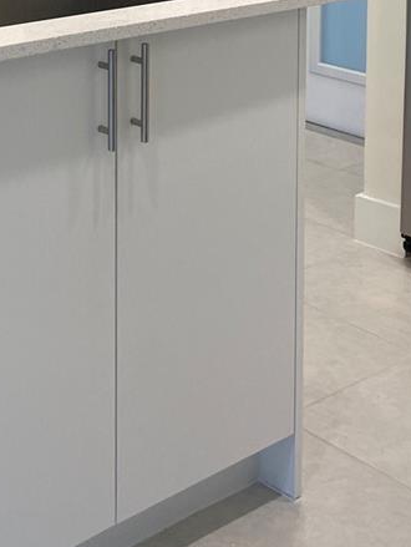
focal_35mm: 71
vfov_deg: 24.7
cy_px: -111
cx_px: 31
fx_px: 1122
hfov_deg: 20.3
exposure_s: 1/120
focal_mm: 4.2
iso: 80
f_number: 1.6
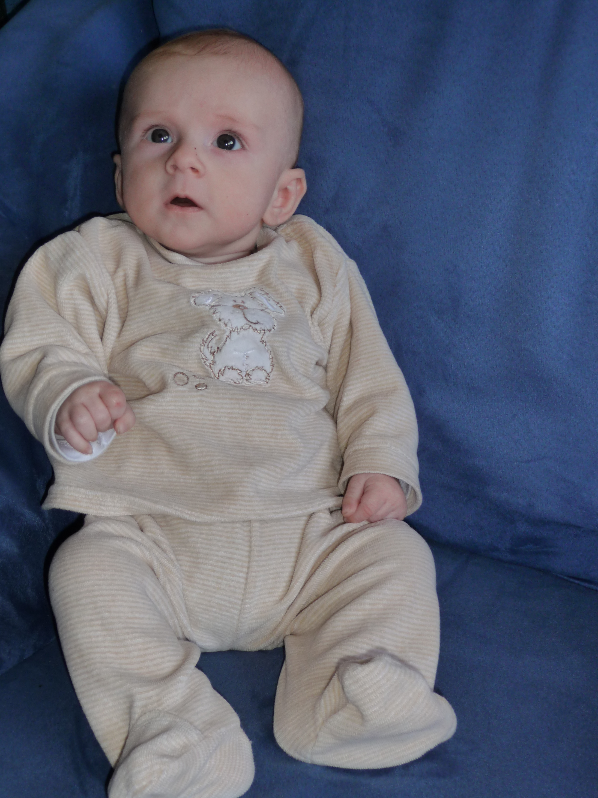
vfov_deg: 38.2
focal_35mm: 50
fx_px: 1152
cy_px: 399
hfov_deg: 29.1
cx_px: 299
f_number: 4.2
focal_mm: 8.5
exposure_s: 1/30
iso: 160
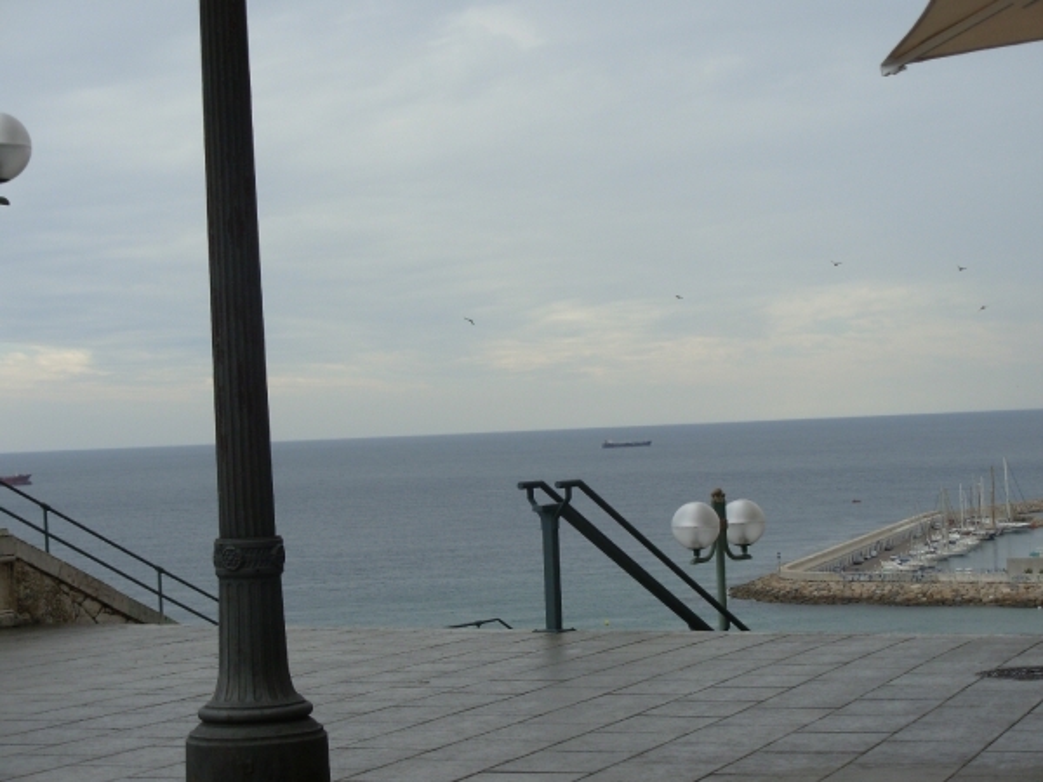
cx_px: 522
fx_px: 2471
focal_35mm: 82
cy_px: 391
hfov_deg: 23.8
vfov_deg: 18.0
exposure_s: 1/542
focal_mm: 13.5
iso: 50
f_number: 3.7
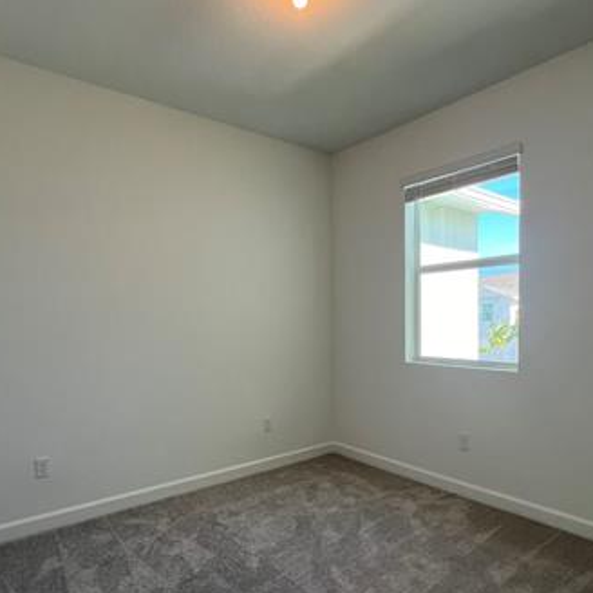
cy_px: 333
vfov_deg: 71.9
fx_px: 407
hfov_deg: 72.1
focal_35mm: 21
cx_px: 300
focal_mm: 1.57
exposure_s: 1/120
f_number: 1.8
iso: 64
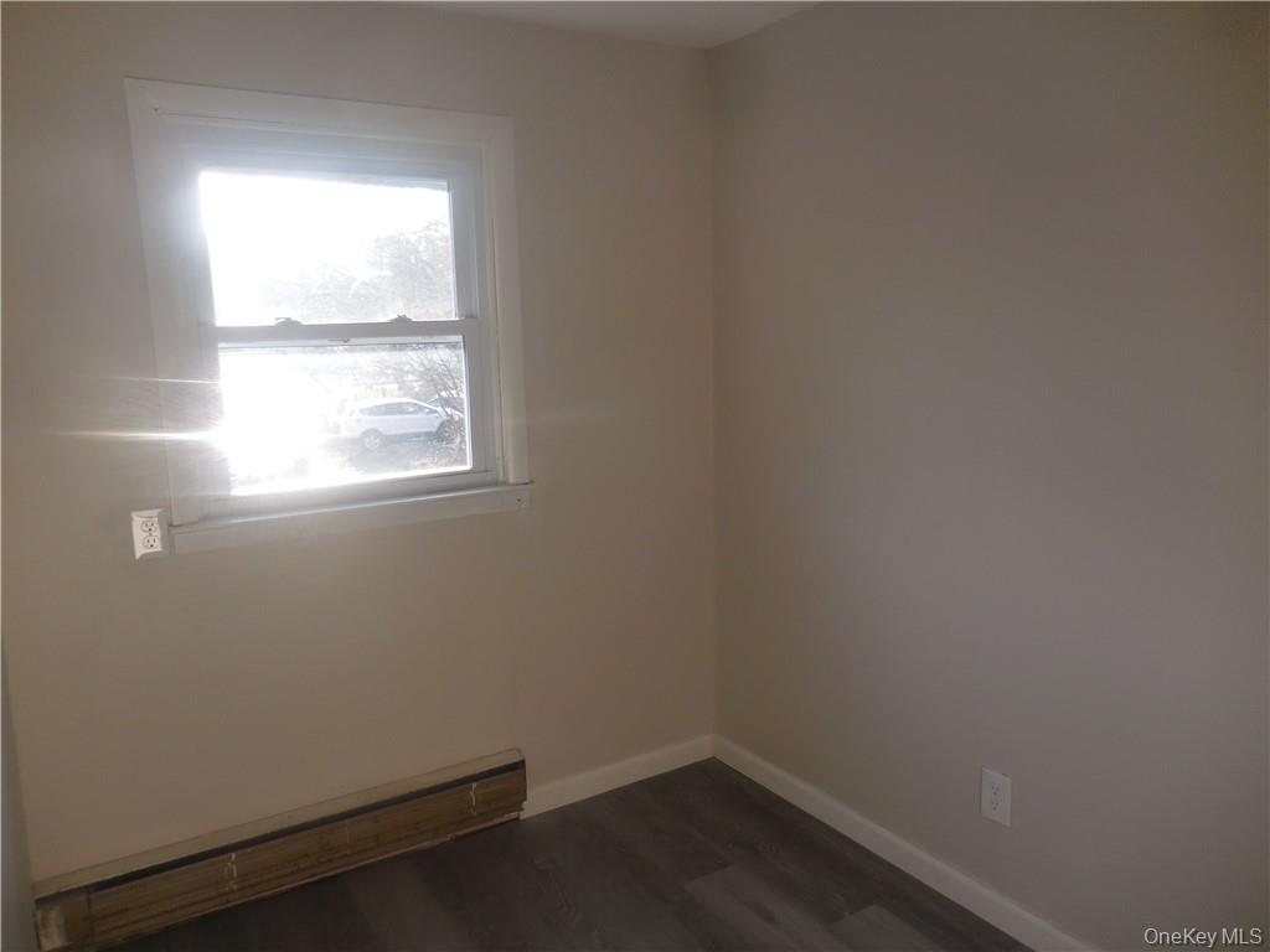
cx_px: 635
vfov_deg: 54.9
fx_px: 917
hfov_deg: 69.4
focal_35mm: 25
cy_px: 476
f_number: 3.3
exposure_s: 1/100
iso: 125
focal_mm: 4.5
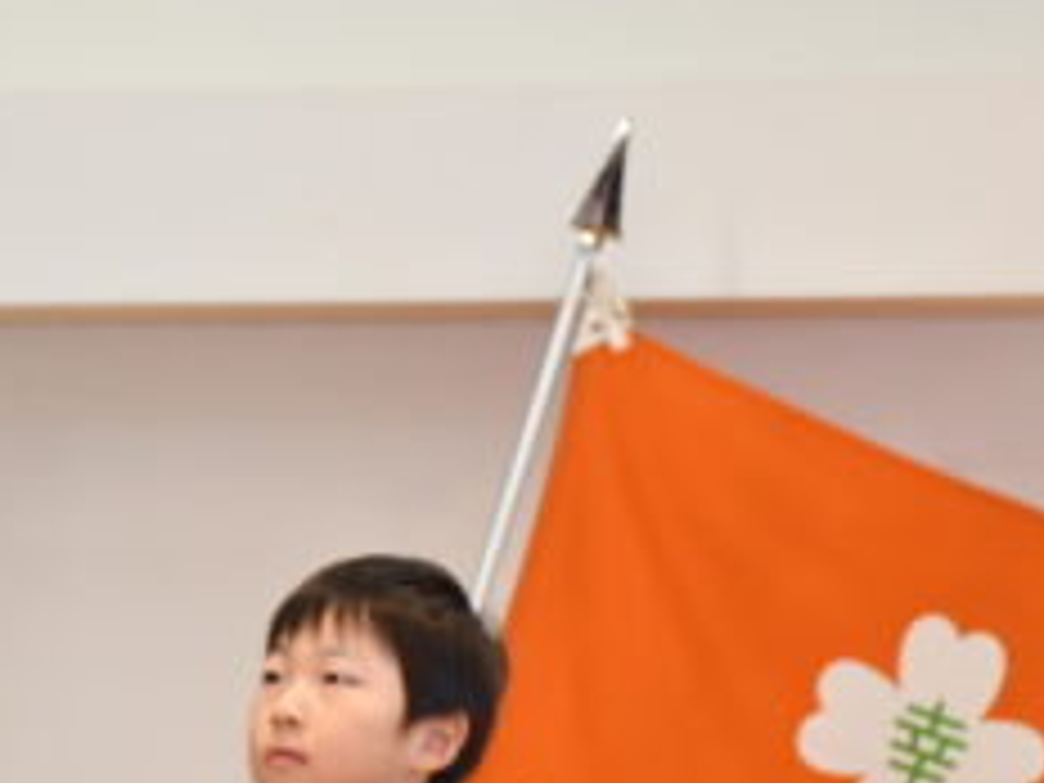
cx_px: 92
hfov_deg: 5.6
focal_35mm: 351
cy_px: 722
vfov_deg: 4.2
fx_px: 10586
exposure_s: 1/60
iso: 560
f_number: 5.3
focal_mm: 85
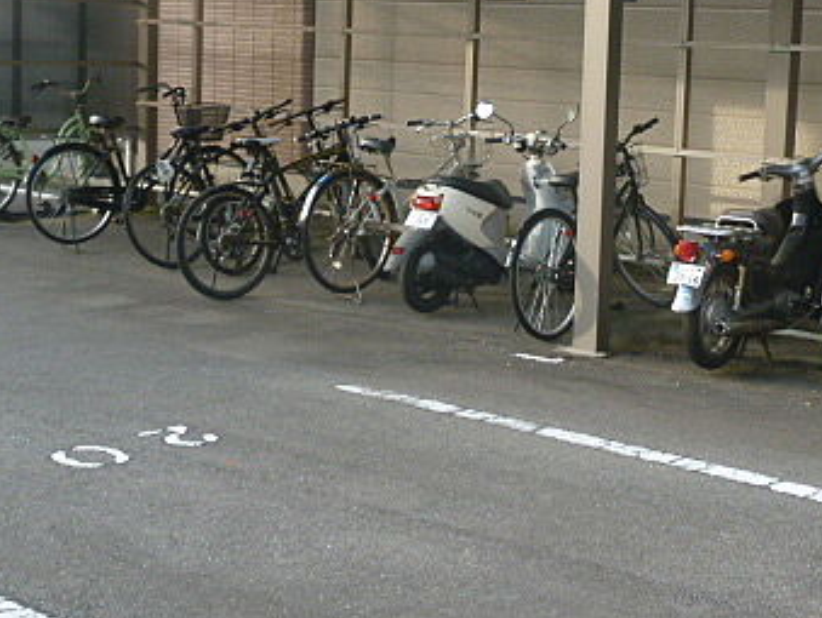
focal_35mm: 66
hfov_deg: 29.2
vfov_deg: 22.2
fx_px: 1569
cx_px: 536
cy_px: 216
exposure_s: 1/160
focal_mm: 5.7
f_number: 3.5
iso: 160
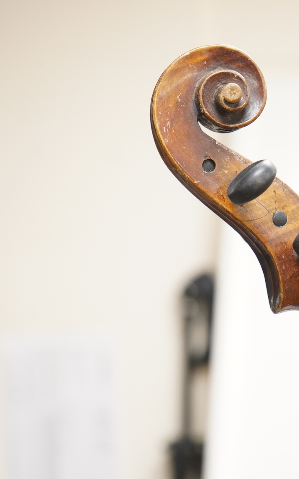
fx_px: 1409
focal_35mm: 108
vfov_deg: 19.3
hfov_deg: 12.1
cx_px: 212
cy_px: 249
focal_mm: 70
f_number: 5.6
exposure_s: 1/125
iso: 4000
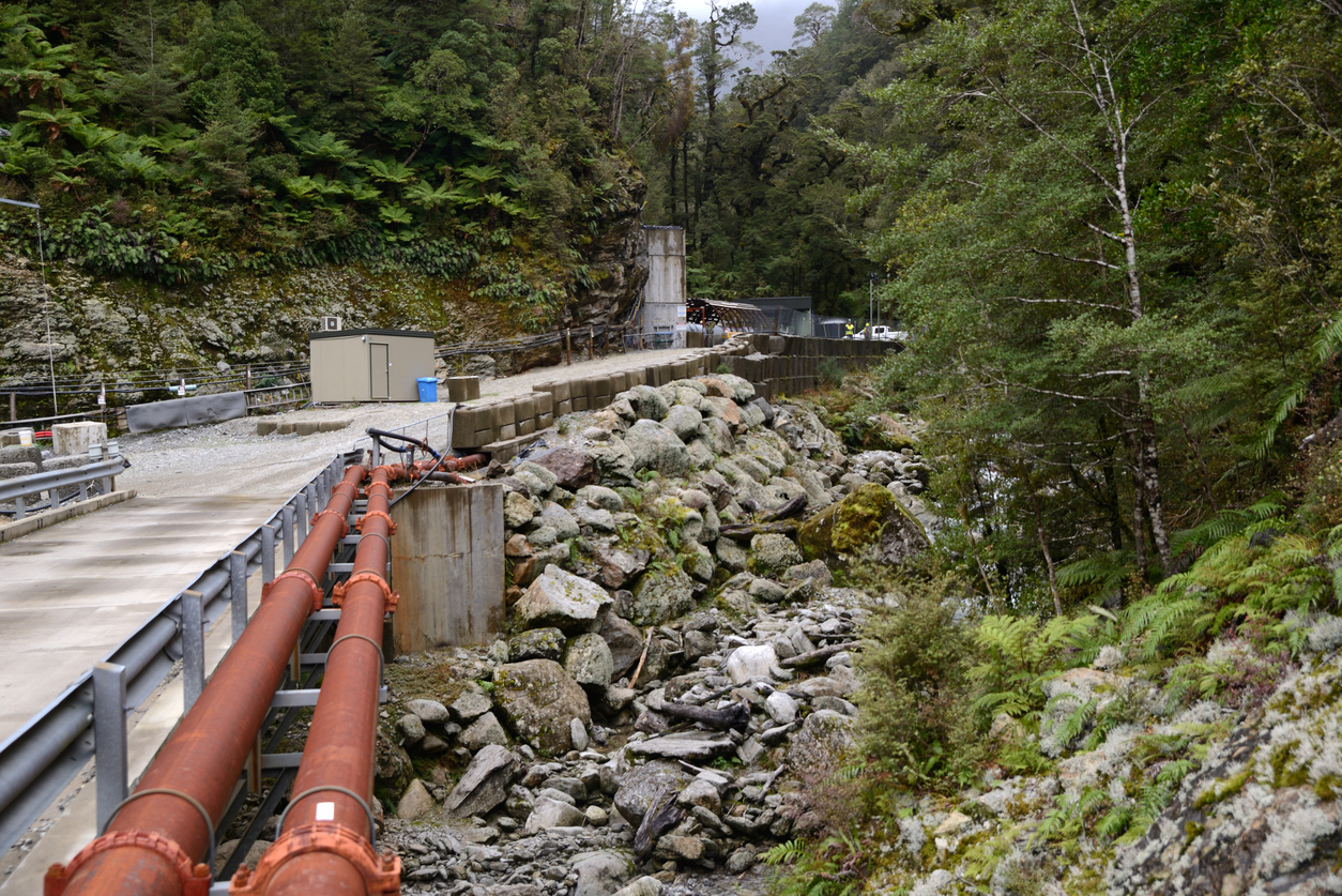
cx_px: 671
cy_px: 448
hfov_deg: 55.8
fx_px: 1268
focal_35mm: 34
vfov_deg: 38.9
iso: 250
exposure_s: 1/160
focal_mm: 34
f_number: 3.5
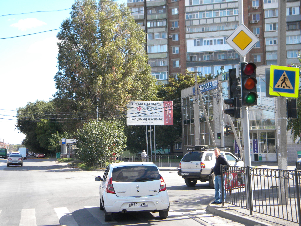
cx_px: 150
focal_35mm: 47
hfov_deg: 40.4
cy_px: 113
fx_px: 409
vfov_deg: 30.9
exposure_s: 1/500
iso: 167
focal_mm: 8.6
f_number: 3.9
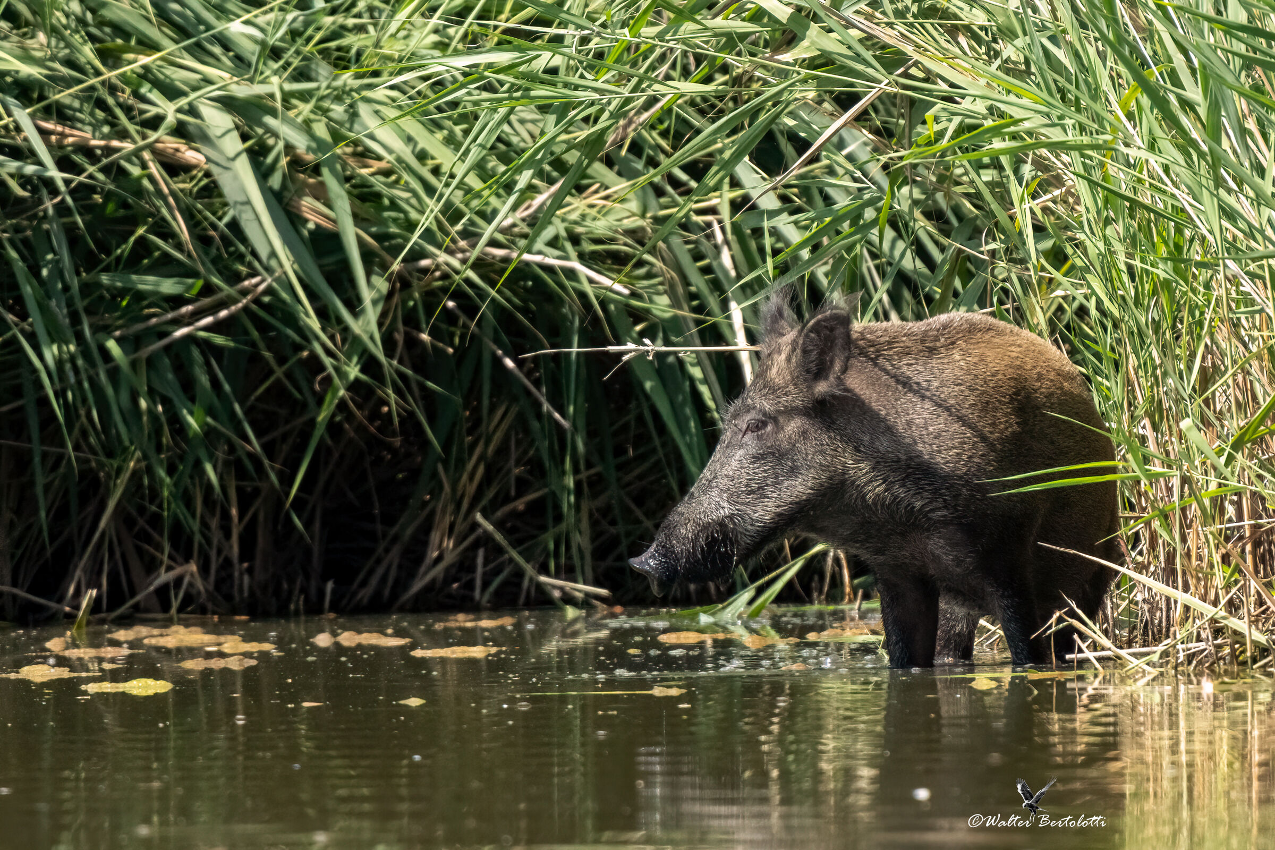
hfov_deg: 2.5
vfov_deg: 1.6
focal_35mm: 840
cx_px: 638
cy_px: 425
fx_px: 29748
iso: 3200
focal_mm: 840
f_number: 10
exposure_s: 1/2500
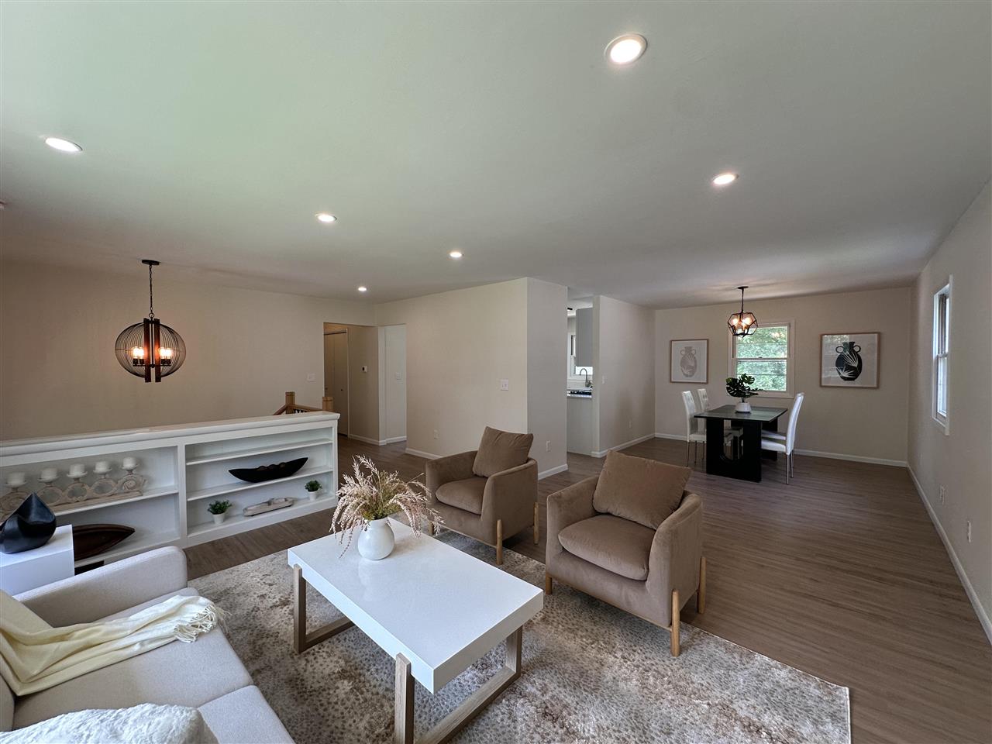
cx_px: 496
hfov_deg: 102.1
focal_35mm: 14
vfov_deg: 85.7
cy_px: 372
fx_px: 401
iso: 100
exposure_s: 1/120
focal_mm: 2.22
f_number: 2.2
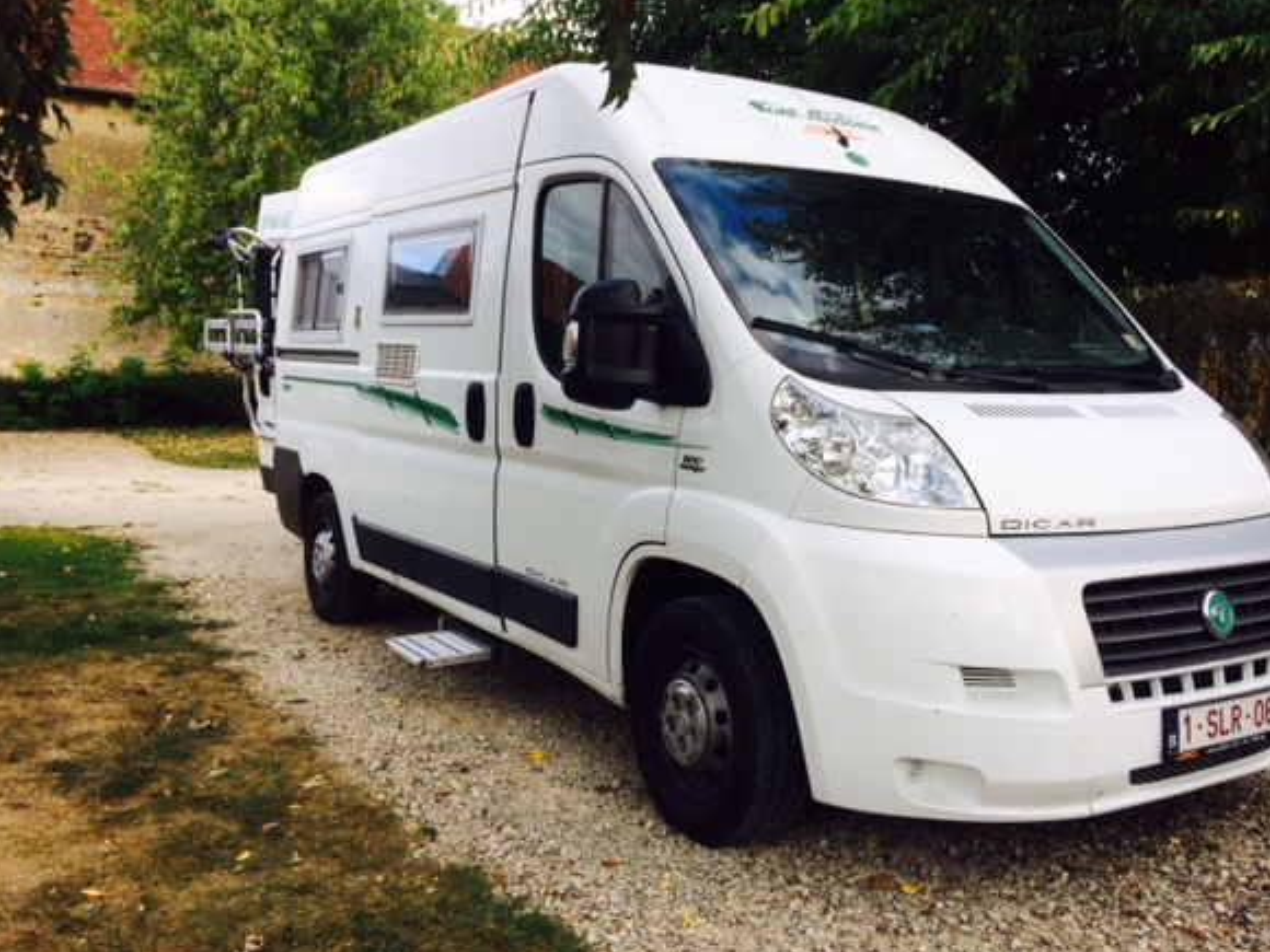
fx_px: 1174
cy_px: 438
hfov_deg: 56.8
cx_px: 683
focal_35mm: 32
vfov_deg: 44.1
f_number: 2.2
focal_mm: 4.15
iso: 32
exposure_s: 1/554
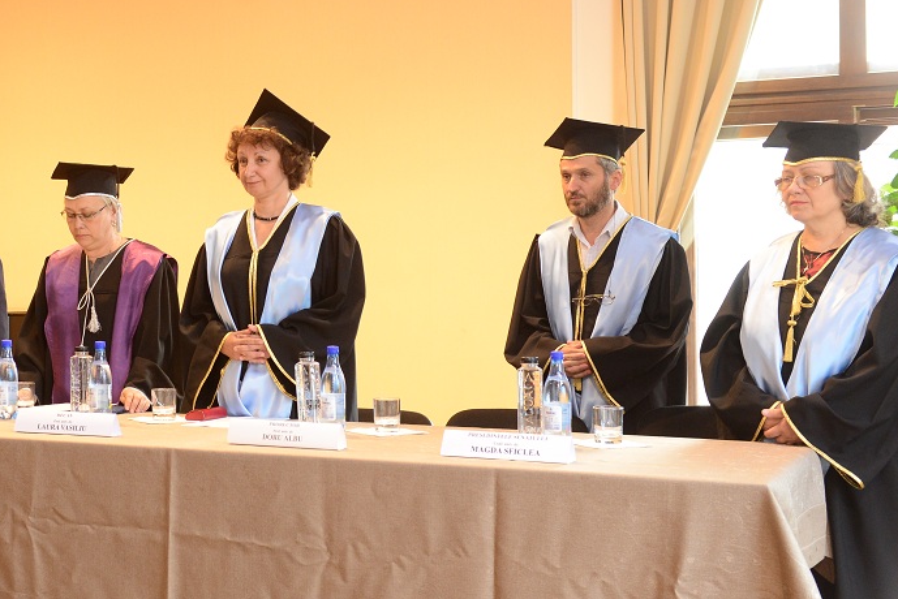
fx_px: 1522
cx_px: 156
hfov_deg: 31.8
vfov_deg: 22.3
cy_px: 253
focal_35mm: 61
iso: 1600
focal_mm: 35
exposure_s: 1/160
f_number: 4.5
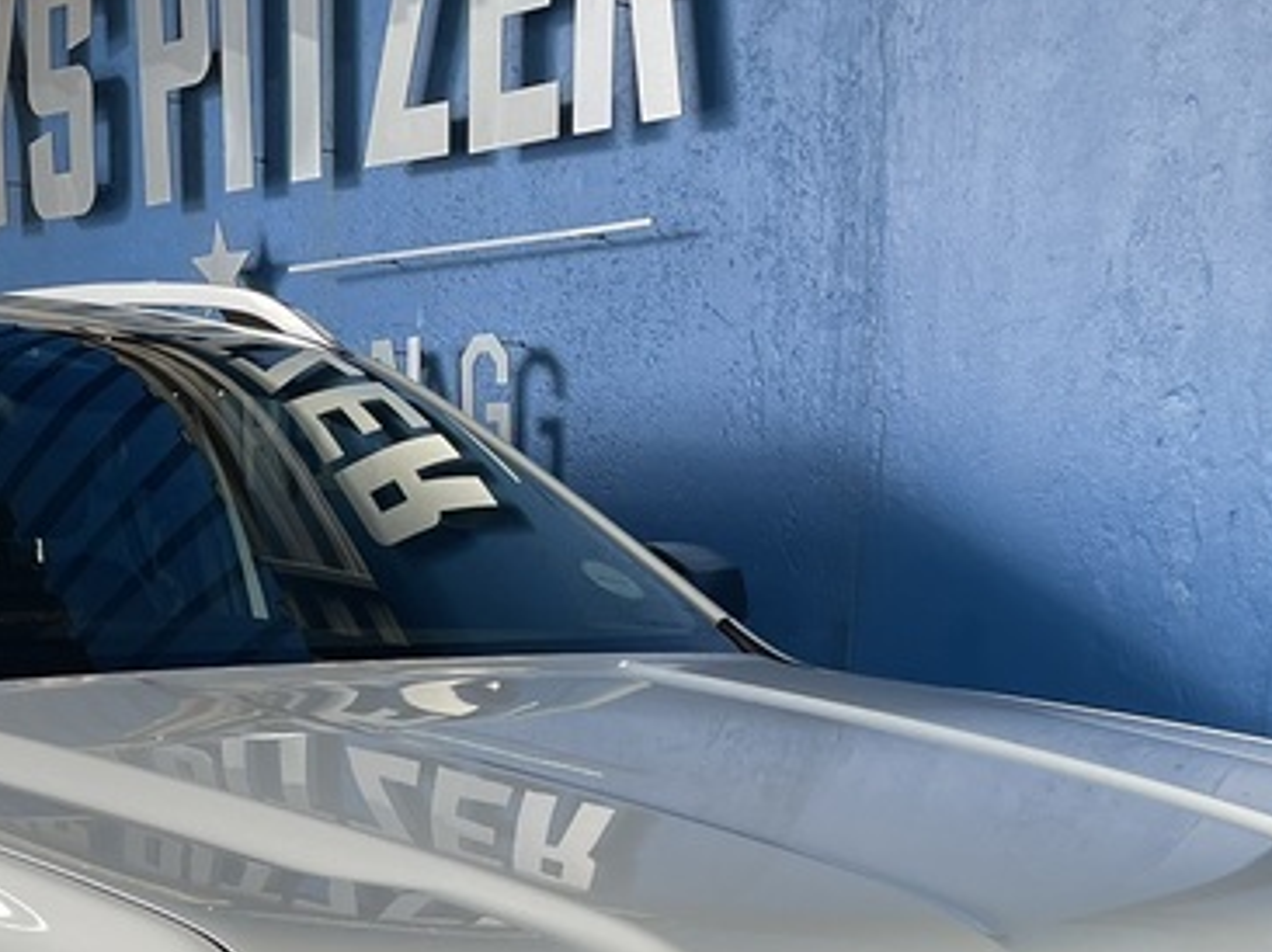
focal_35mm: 70
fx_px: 2571
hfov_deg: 27.4
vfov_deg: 19.6
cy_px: 1181
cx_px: 309
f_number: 1.6
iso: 64
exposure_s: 1/100
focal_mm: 5.1
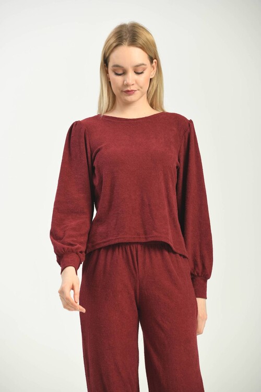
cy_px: 196
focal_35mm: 185
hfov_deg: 7.4
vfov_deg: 11.1
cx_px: 130
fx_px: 2012
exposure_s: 1/160
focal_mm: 185
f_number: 6.3
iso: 100
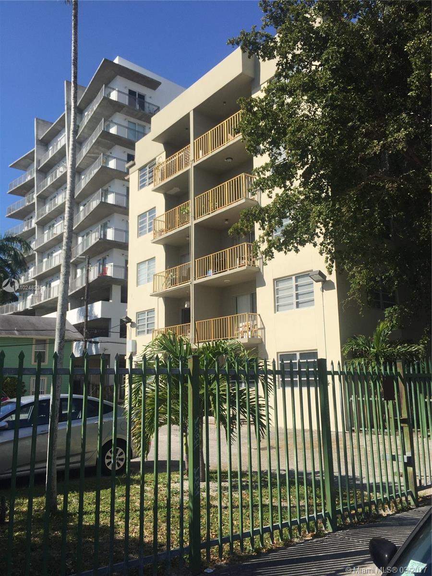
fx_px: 483
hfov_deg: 48.2
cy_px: 288
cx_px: 216
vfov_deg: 61.7
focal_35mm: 29
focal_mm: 4.15
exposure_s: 1/2639
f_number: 2.2
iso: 32
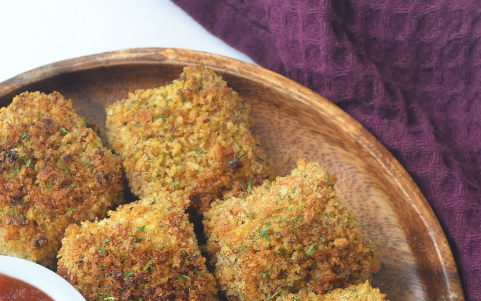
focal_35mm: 120
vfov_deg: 10.8
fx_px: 1573
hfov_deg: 17.4
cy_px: 289
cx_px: 211
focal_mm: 46
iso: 200
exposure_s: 1/60
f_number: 8
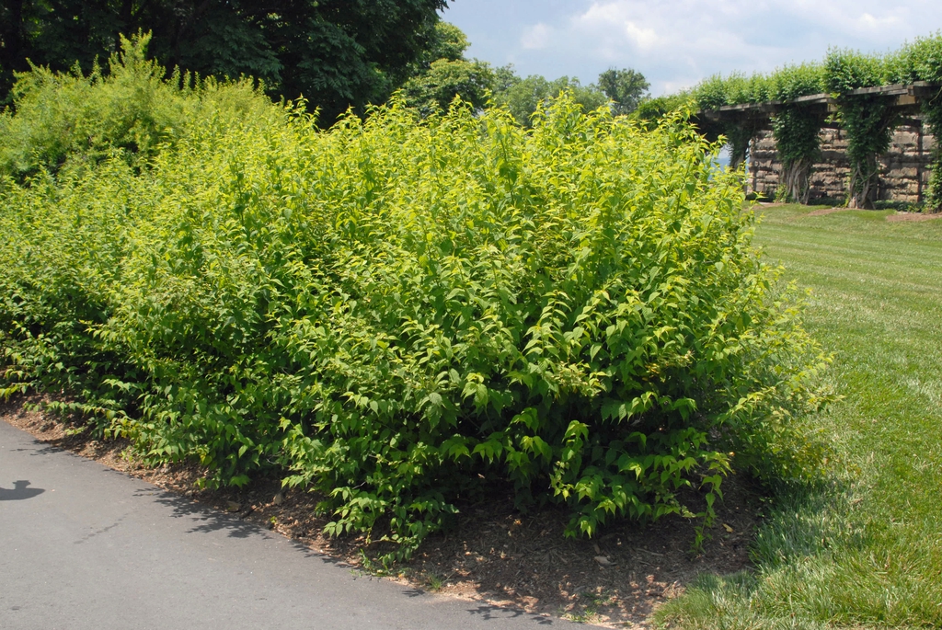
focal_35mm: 42
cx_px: 471
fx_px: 1100
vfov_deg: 32.0
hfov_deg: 46.4
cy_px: 315
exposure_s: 1/350
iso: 400
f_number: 10
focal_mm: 28
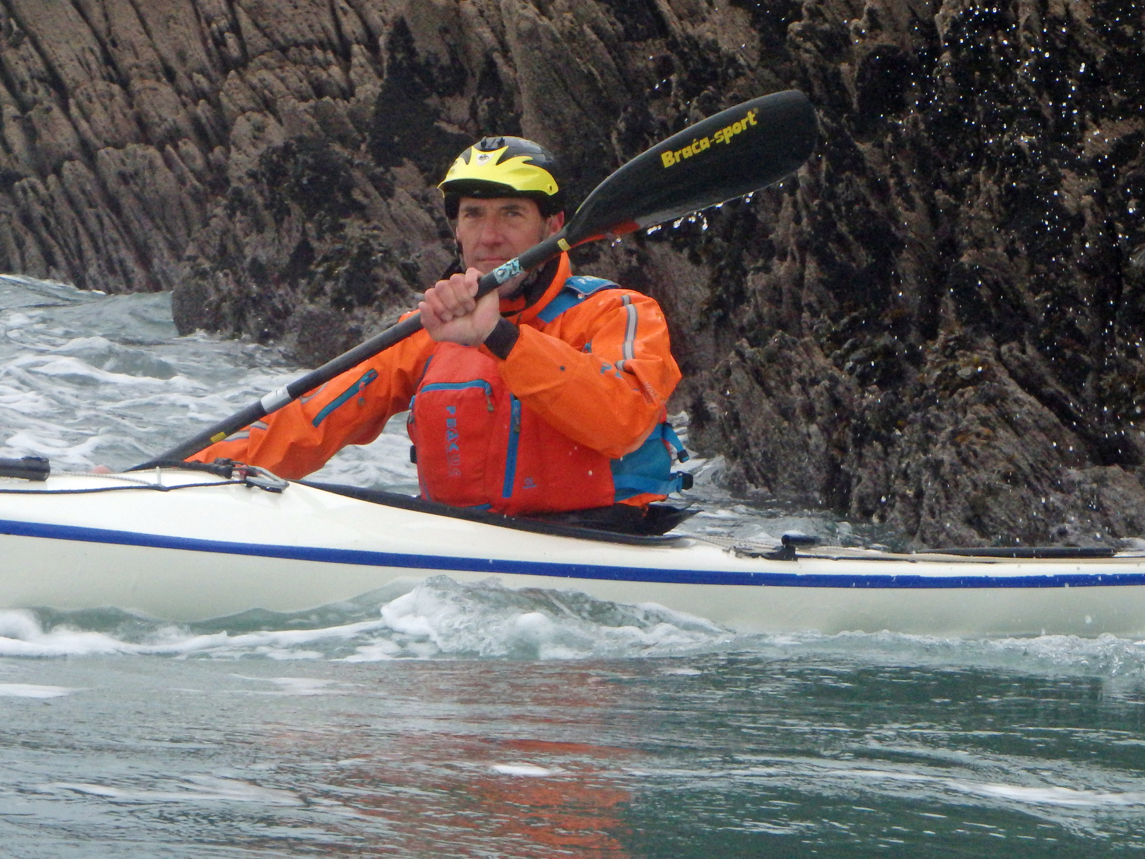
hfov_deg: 10.7
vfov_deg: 8.1
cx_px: 466
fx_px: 6087
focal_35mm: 184
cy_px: 303
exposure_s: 1/500
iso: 500
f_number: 5.9
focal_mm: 25
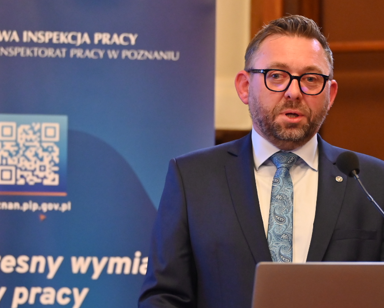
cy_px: 202
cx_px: 201
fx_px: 2307
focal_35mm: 203
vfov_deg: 7.6
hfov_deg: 9.5
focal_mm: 115
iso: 3200
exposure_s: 1/250
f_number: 2.8
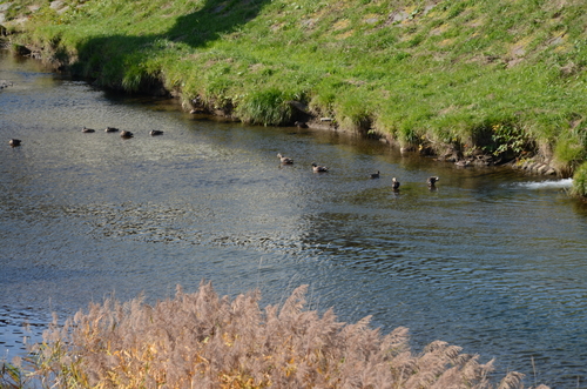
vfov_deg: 8.7
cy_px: 194
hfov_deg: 13.1
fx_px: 2562
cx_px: 294
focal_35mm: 158
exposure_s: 1/125
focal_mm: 105
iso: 100
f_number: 9
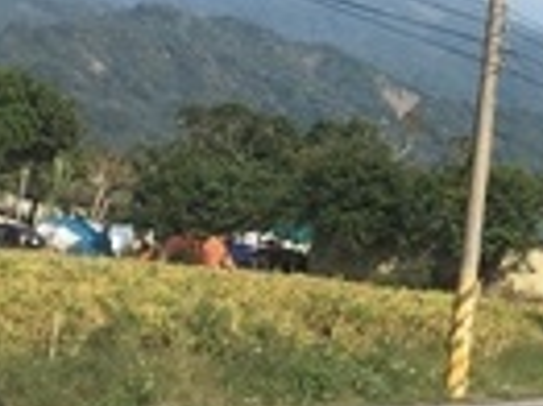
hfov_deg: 14.2
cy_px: -269
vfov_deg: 10.6
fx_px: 2084
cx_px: 721
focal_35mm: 133
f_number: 2.2
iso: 25
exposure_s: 1/1261
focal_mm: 4.15
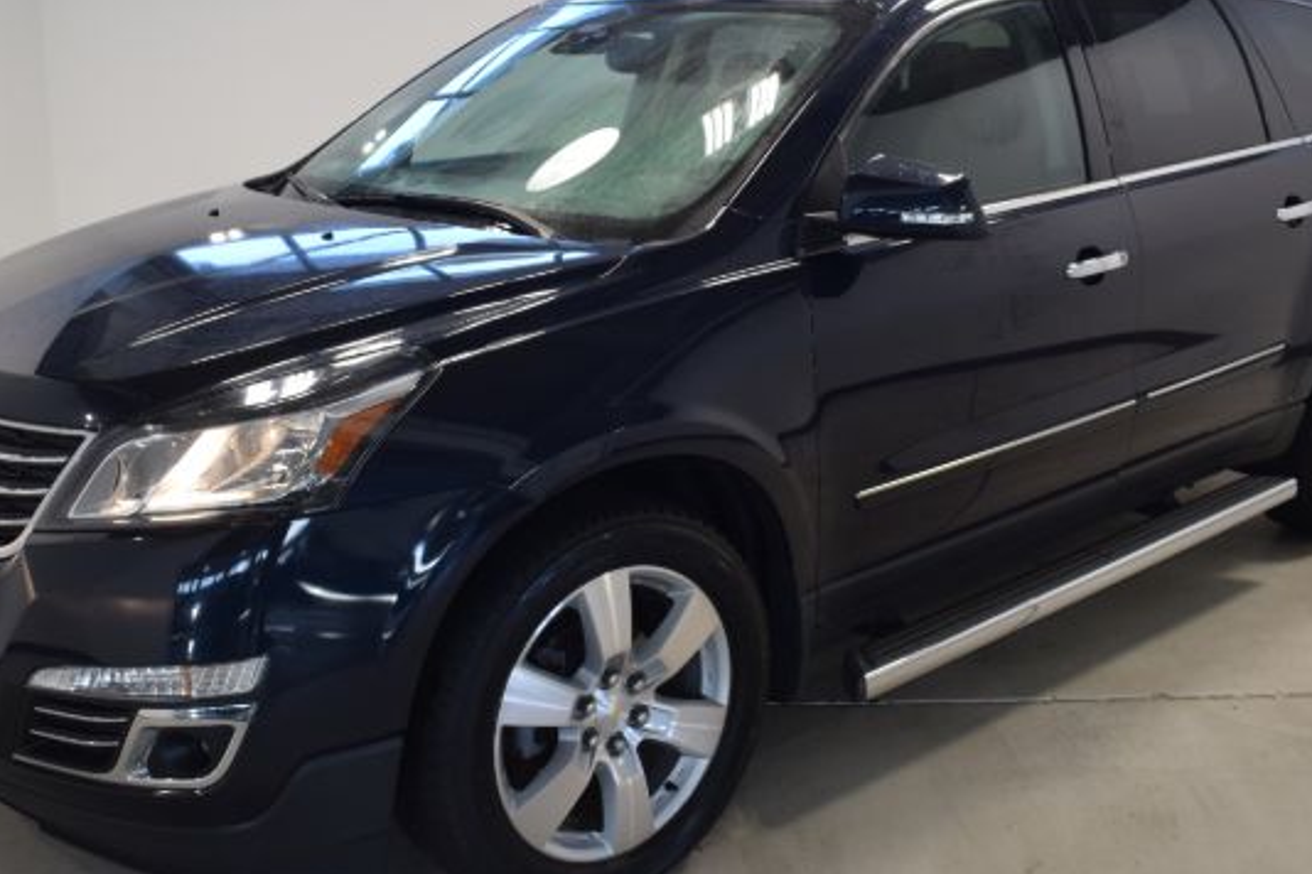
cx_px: 656
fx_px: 1494
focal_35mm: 41
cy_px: 381
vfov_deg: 32.6
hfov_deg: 47.4
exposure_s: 1/100
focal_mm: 20
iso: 400
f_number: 5
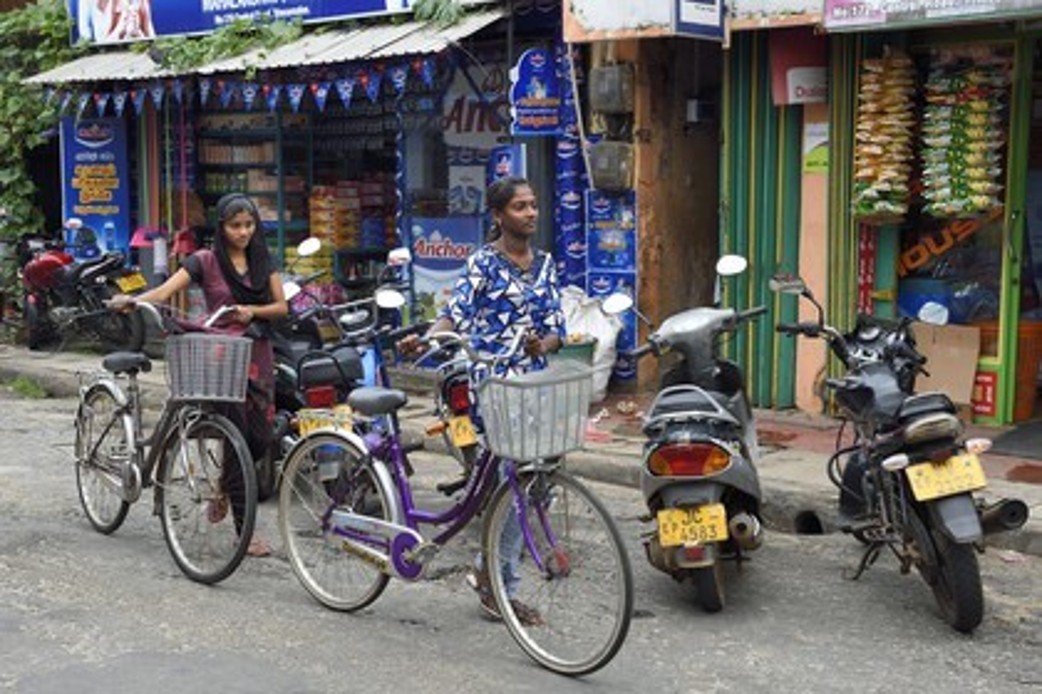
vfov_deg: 28.1
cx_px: 521
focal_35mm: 48
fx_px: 1389
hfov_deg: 41.1
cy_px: 347
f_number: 7.1
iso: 400
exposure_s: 1/320
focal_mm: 48
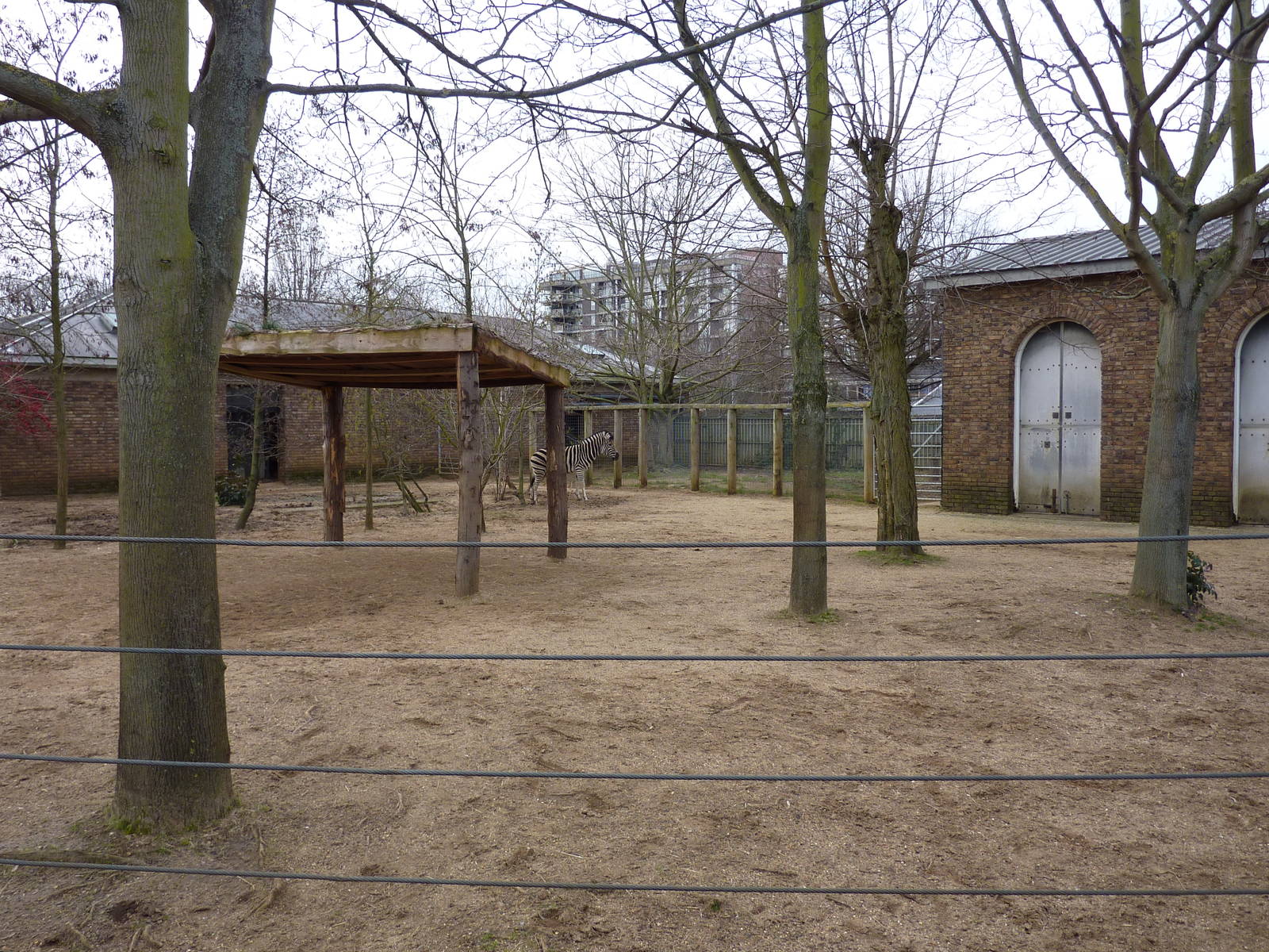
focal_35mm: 29
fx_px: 1063
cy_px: 476
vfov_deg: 48.2
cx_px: 634
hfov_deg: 61.7
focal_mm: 4.7
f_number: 3.4
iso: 80
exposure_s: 1/125
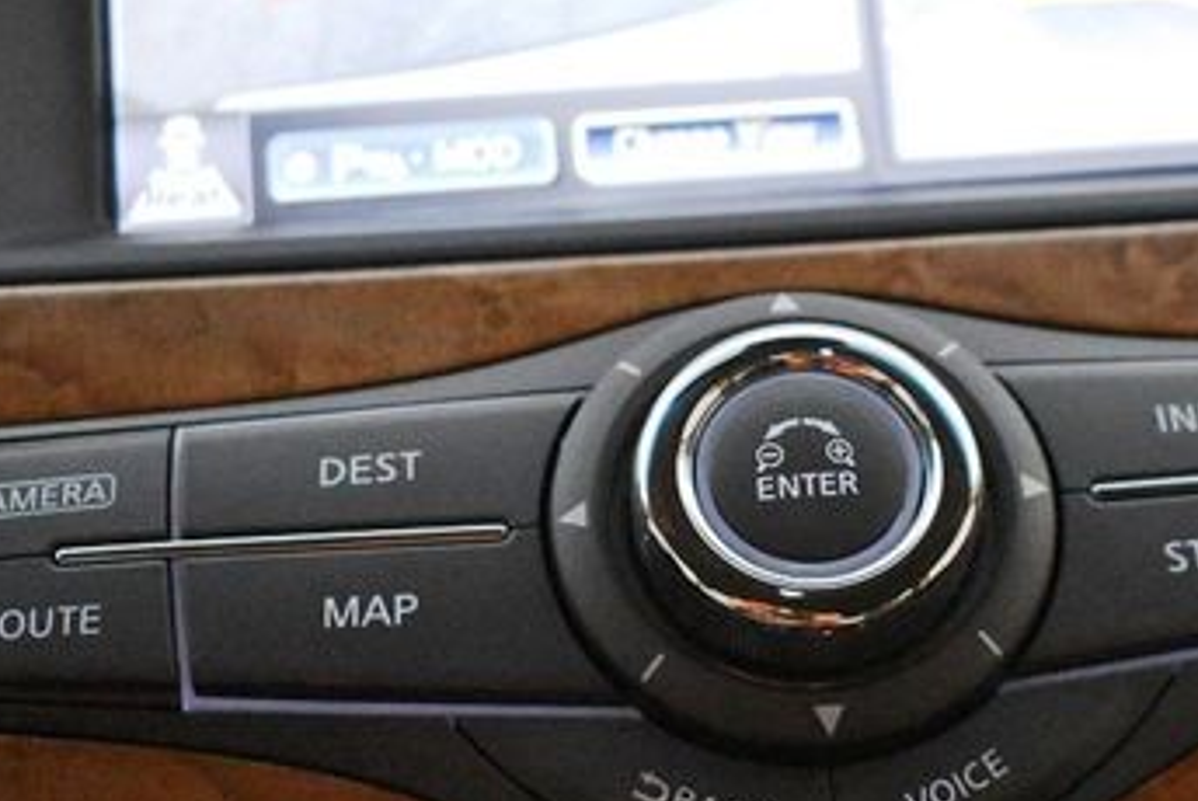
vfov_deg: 16.9
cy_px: 507
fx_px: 2695
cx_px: 836
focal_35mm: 81
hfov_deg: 24.9
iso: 8000
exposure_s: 1/125
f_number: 4.2
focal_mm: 29
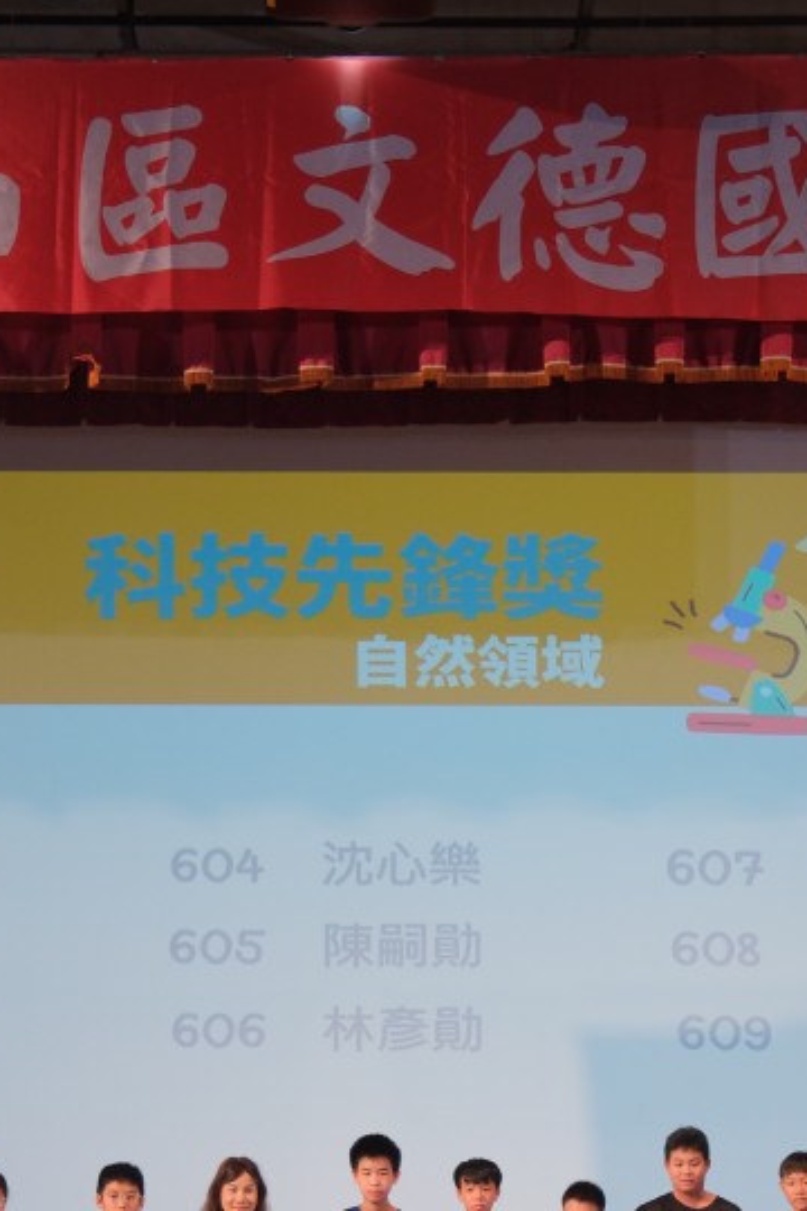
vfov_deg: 21.6
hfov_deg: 14.5
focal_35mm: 94
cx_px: 356
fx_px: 3161
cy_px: 762
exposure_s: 1/60
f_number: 2.8
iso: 1000
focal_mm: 31.1
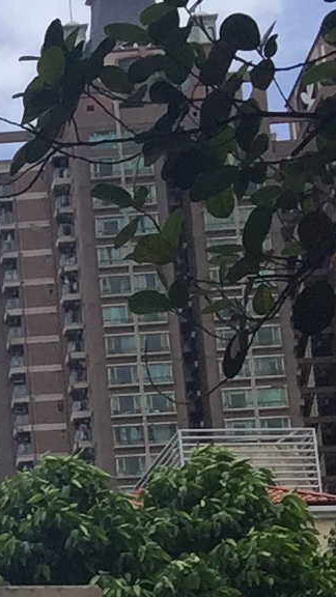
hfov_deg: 6.1
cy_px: 788
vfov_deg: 11.7
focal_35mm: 179
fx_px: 2835
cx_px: -802
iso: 32
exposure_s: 1/2639
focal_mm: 4.15
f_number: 2.2
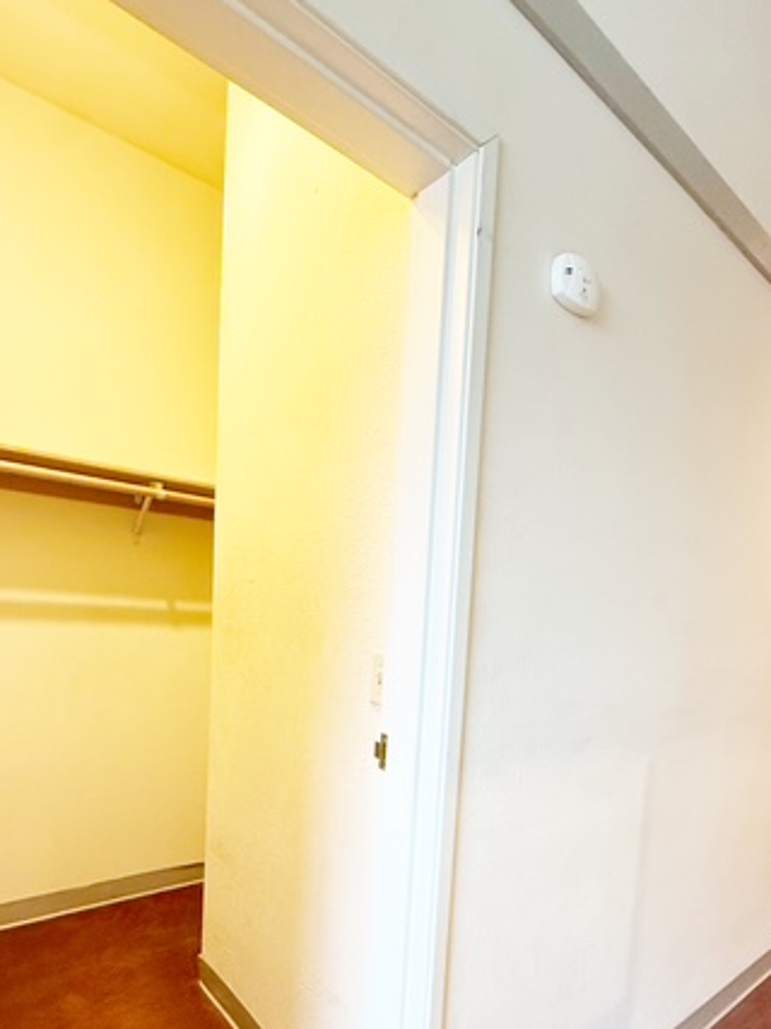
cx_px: 475
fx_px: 624
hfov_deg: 62.7
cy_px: 675
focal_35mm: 21
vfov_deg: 76.8
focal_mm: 2.22
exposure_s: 1/120
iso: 320
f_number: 2.2
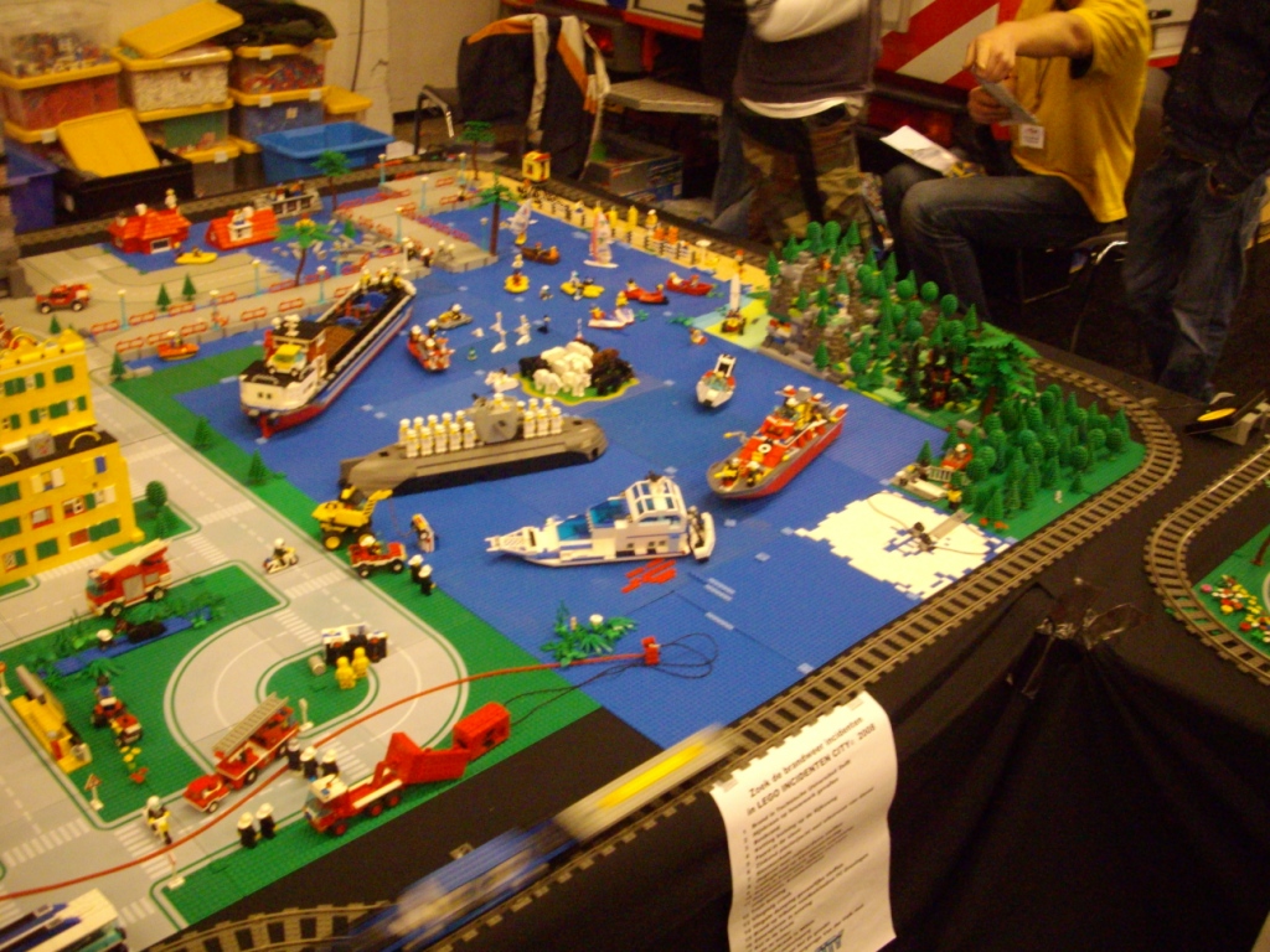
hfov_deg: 50.1
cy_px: 476
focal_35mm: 37
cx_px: 635
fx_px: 1357
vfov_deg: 38.7
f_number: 2.8
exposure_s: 1/13
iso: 400
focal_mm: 6.2
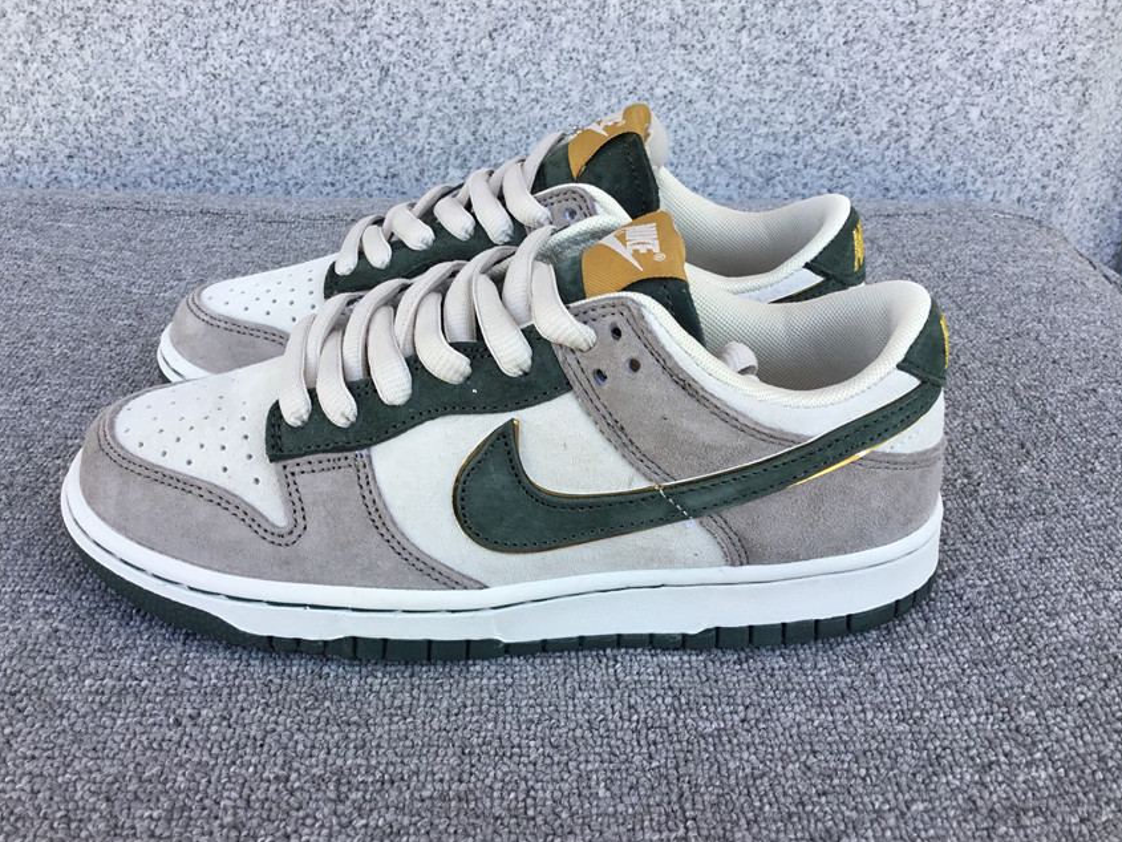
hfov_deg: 55.3
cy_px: 412
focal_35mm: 33
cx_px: 528
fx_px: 1070
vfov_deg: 43.0
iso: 25
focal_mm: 3.3
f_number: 2.4
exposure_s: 1/179
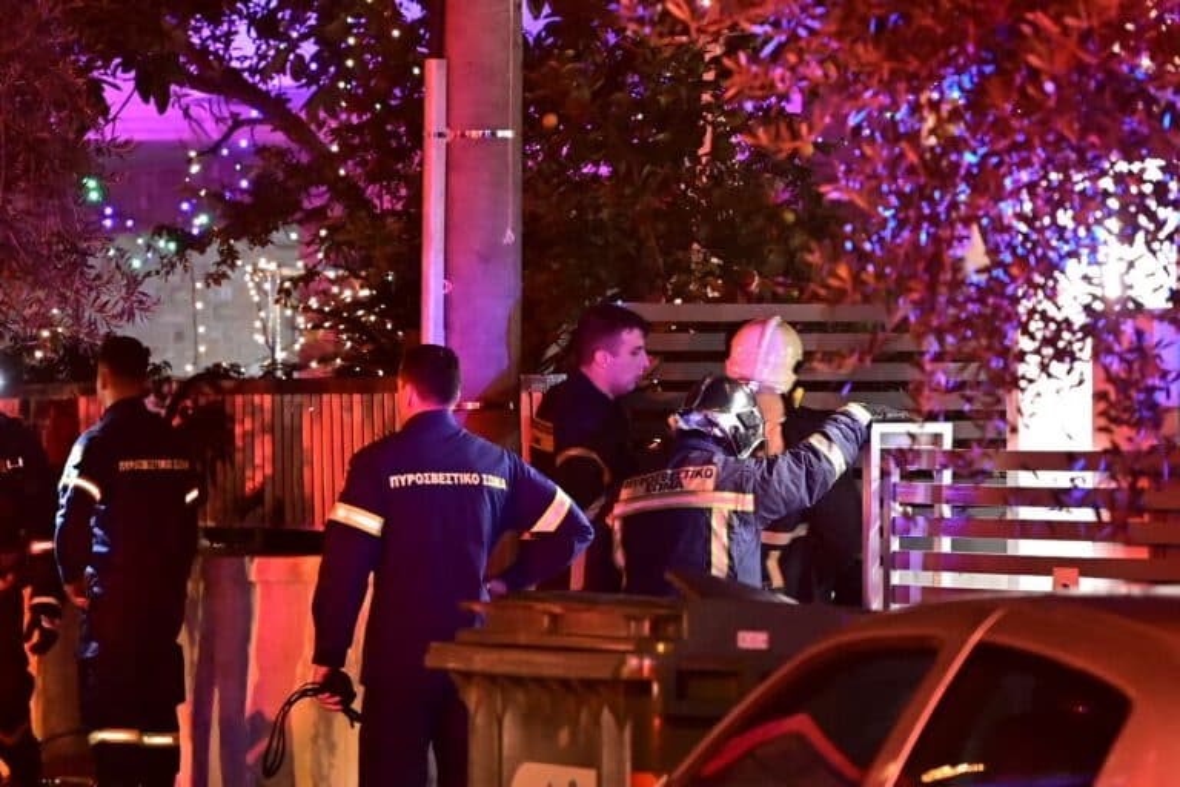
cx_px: 590
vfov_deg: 11.4
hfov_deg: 17.1
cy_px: 394
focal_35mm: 120
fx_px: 3933
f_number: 4
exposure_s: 1/50
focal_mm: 120
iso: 4000
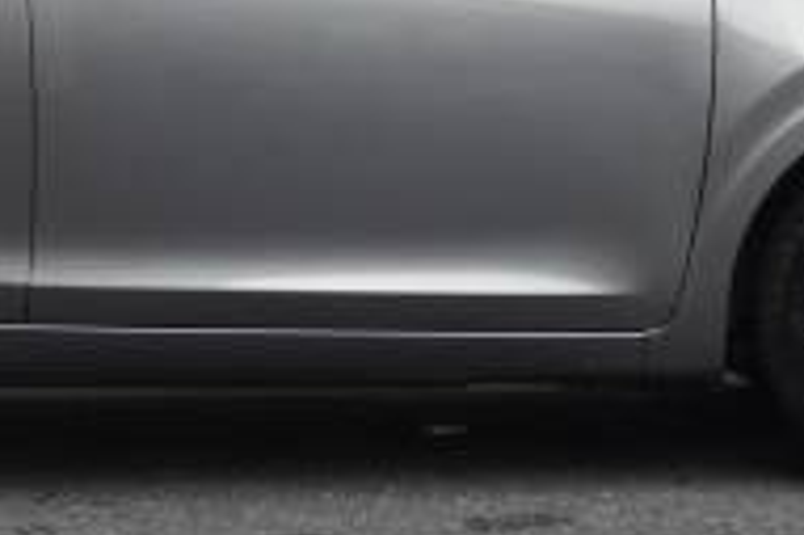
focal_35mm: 166
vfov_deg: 8.2
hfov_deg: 12.4
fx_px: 3697
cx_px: 299
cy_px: 8
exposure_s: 1/160
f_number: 5
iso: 500
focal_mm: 33
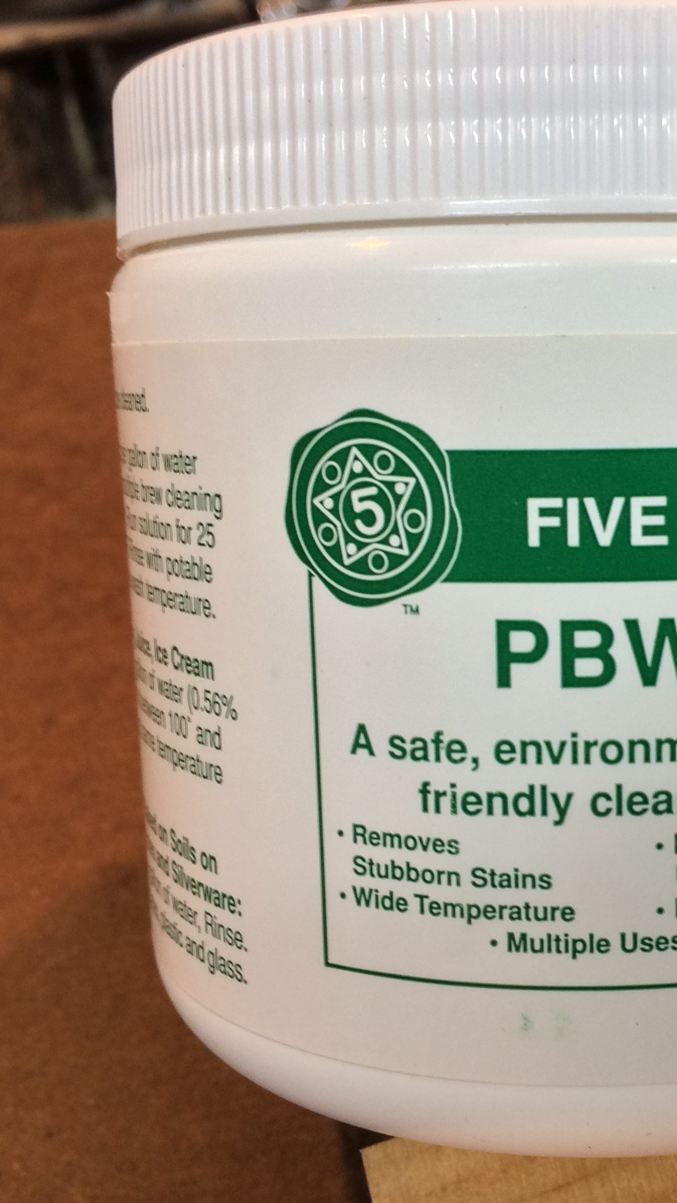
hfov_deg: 26.8
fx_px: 1372
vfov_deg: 47.4
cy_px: 600
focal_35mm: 43
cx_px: 612
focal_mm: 4.15
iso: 80
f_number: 2.2
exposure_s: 1/30
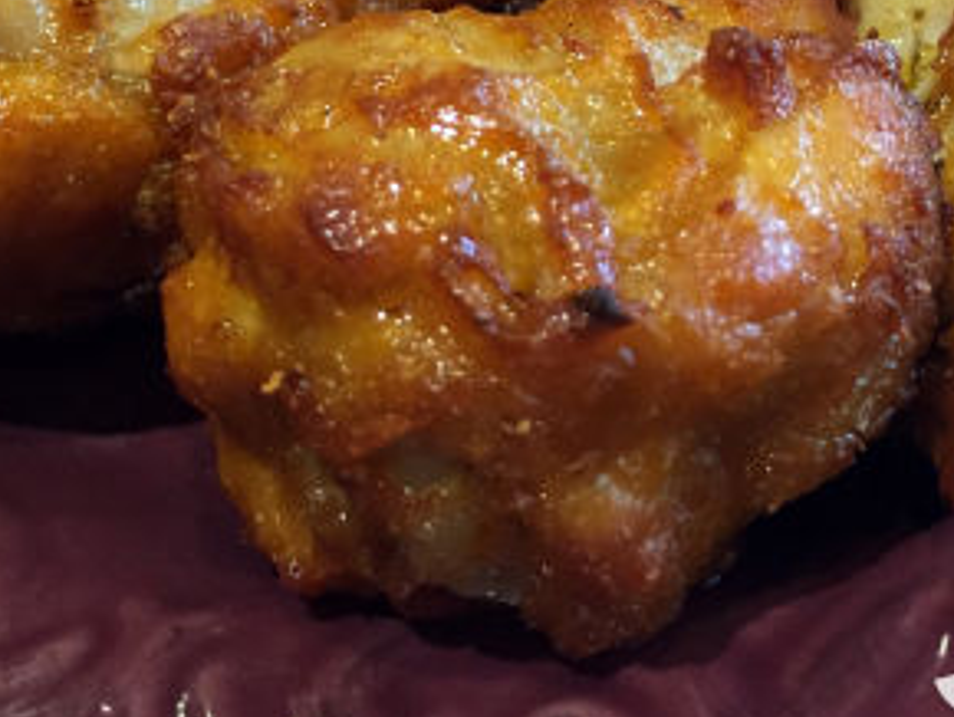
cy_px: 21
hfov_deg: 27.6
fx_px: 1931
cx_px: 609
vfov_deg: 20.5
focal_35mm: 70
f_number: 2.2
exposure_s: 1/33
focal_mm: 4.15
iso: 250
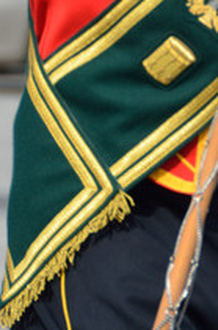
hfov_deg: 1.4
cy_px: -140
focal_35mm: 1002
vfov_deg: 2.1
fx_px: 9146
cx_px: 117
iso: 125
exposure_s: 1/500
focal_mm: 200
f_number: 5.6
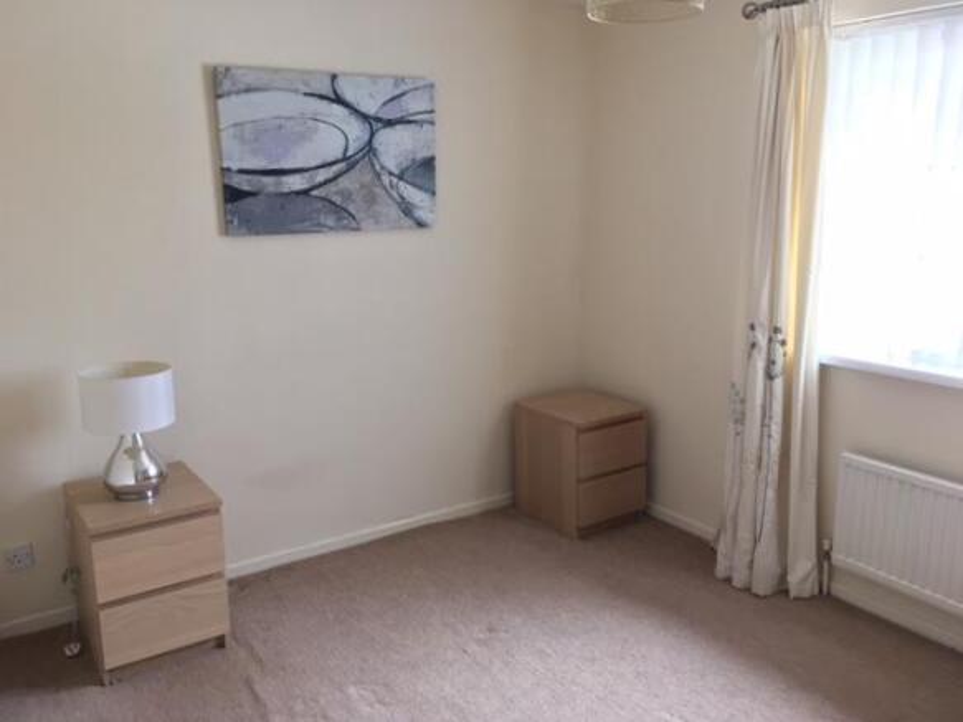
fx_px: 807
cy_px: 361
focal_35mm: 29
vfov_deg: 48.2
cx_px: 482
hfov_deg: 61.7
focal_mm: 4.15
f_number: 2.2
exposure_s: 1/33
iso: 80
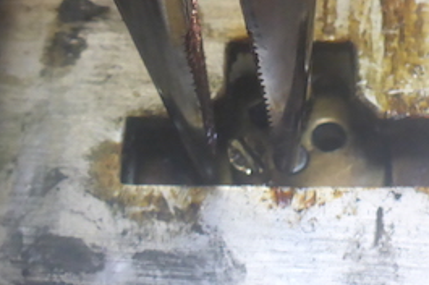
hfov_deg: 23.1
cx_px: 262
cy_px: -24
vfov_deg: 15.1
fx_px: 1047
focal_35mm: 88
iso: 400
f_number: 3.3
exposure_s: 1/60
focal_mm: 4.9
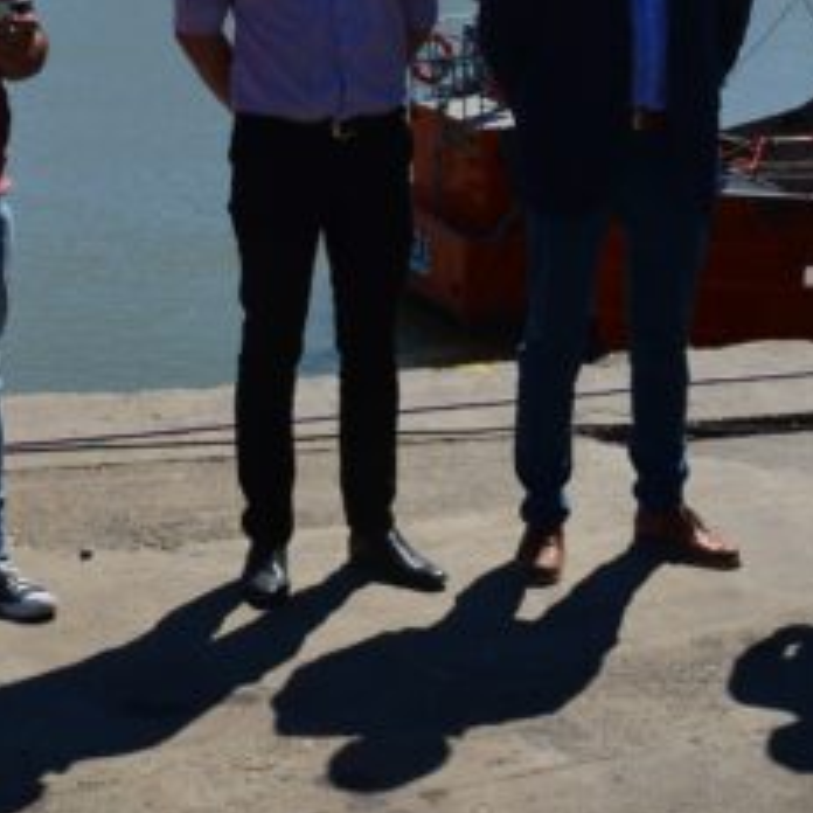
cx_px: 610
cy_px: 214
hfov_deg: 22.5
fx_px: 2019
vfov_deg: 22.6
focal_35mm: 76
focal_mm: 18
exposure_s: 1/500
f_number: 11
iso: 200
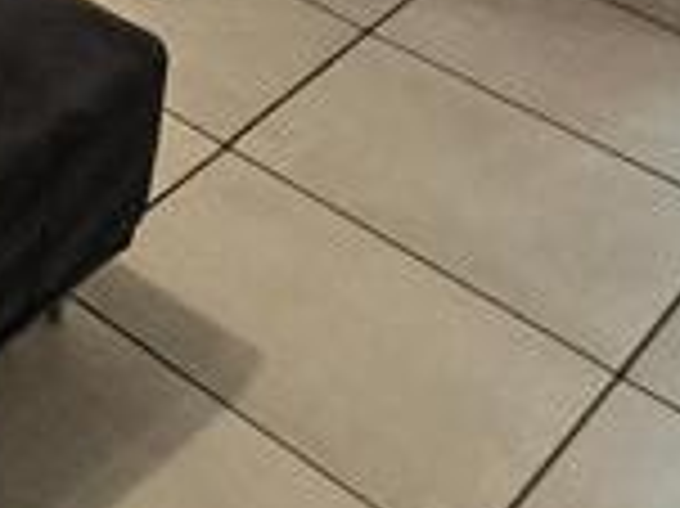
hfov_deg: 15.4
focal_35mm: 85
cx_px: -860
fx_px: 1668
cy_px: -665
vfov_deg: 13.4
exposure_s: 1/33.3
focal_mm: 1.65
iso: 400
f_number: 2.2
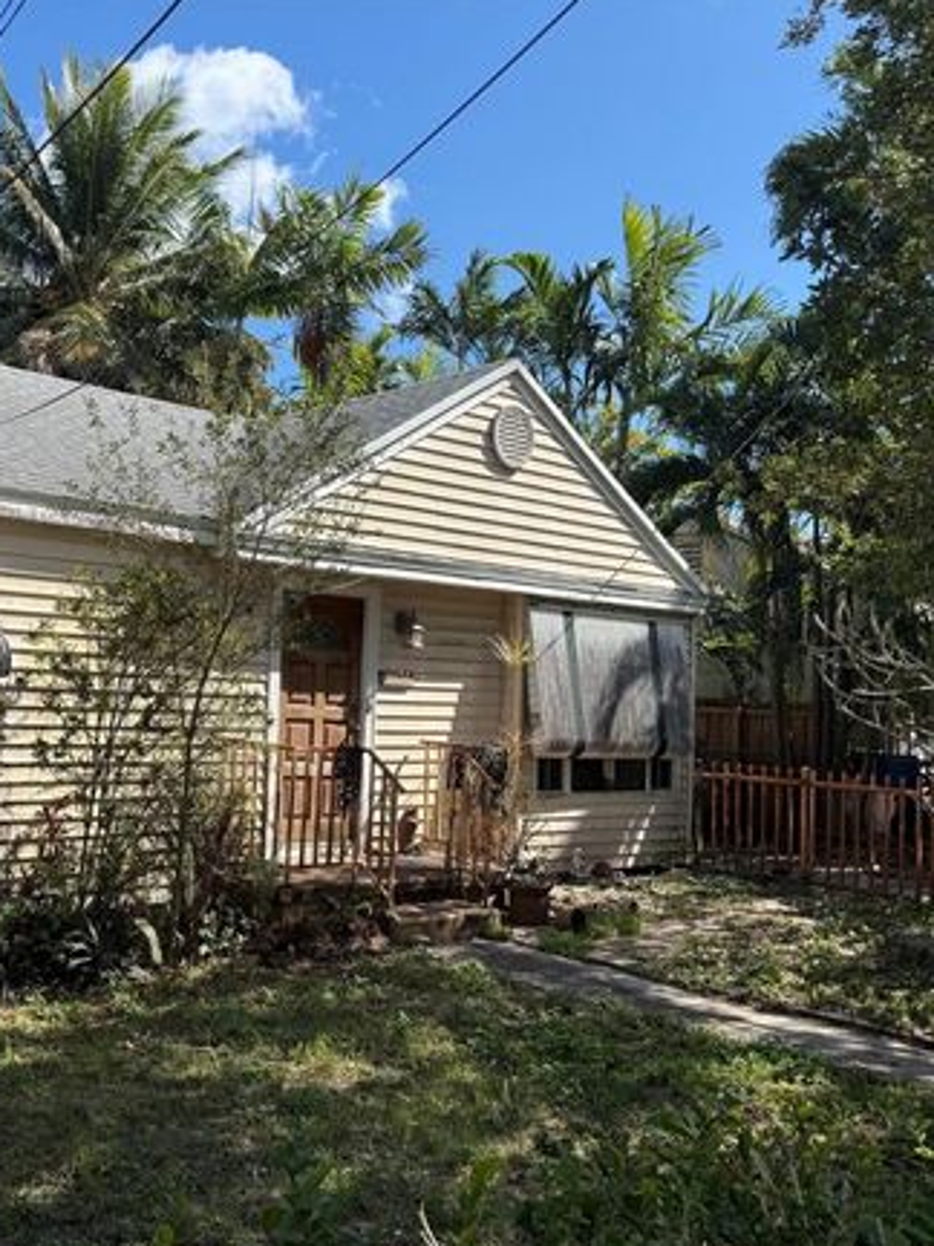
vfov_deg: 55.3
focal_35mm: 33
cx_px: 225
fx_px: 1187
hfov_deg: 41.6
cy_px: 636
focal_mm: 6.76
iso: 80
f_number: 1.78
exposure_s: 1/2611
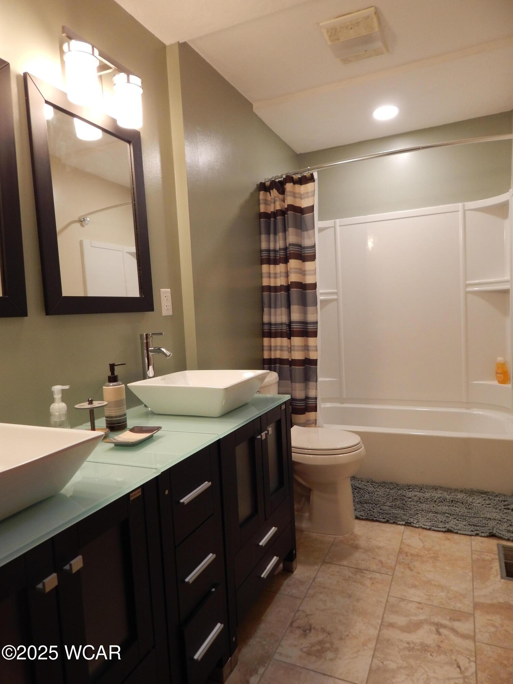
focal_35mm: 23
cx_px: 256
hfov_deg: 58.9
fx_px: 454
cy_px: 342
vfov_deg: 73.9
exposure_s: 1/30
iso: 180
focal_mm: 4
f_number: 3
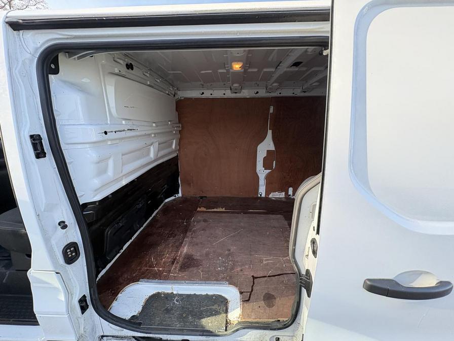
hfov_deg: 102.1
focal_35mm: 14
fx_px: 184
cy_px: 170
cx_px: 227
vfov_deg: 85.7
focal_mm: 2.22
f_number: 2.2
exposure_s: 1/112
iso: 125
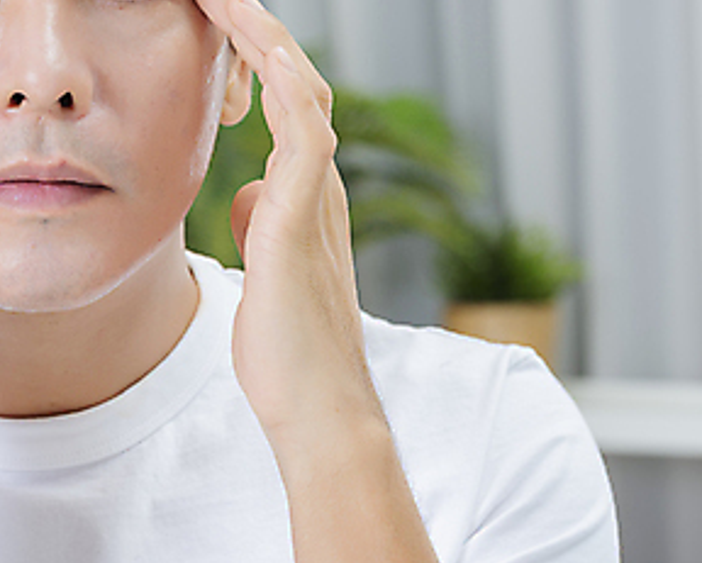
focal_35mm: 166
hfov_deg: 11.6
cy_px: 136
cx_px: 119
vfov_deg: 9.3
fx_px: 3452
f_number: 5.6
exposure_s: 1/125
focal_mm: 85
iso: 100
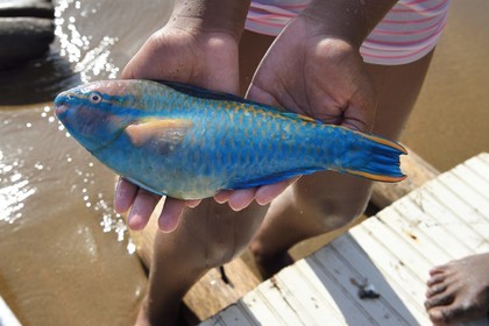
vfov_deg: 31.9
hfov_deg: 46.4
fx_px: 570
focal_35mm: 42
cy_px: 163
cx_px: 244
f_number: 11
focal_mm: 42
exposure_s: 1/250
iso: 200
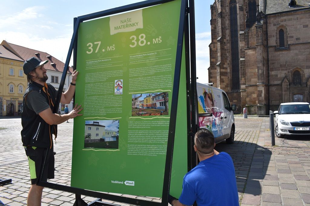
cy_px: 103
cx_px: 155
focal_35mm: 27
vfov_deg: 47.9
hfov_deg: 67.4
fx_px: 232
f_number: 10
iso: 100
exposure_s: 1/200
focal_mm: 18
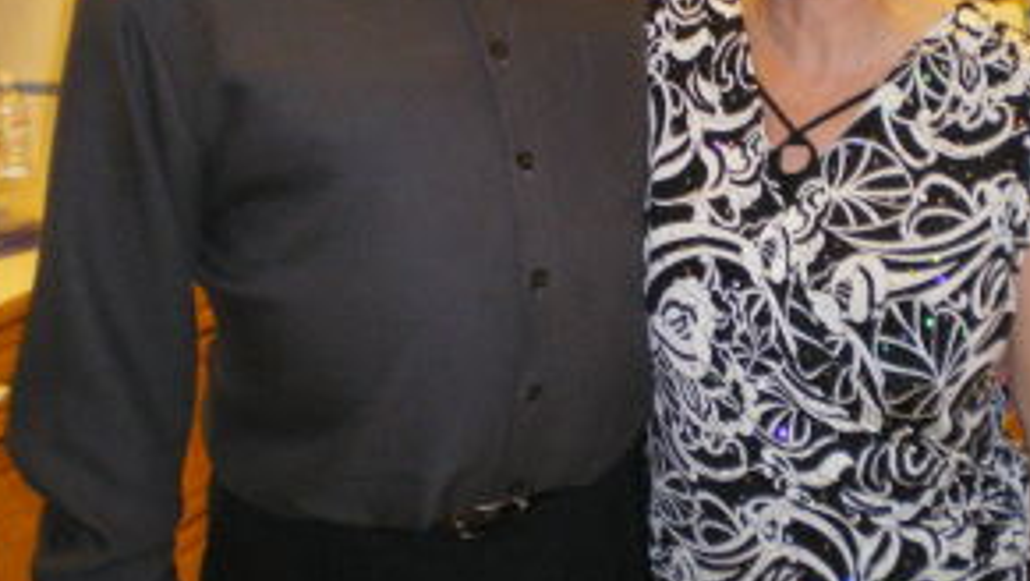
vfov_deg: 18.5
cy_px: 34
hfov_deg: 32.7
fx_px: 1749
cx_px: 630
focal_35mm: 64
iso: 400
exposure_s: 1/50
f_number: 3.1
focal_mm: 6.3
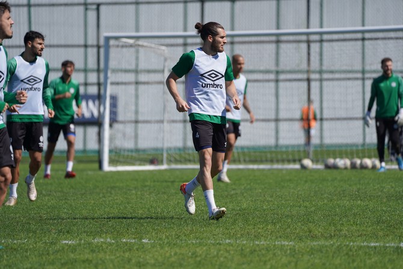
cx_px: 202
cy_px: 134
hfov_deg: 5.8
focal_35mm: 358
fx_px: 4008
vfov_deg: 3.8
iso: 100
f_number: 5.6
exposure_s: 1/640
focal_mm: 358
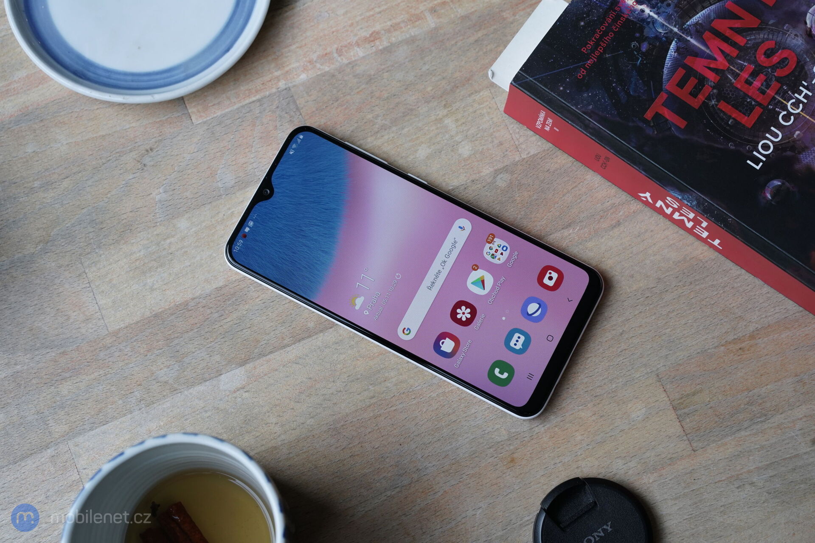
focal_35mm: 55
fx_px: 1245
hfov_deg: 36.2
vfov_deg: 24.6
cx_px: 408
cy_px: 272
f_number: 7.1
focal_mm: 55
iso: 1250
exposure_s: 1/160
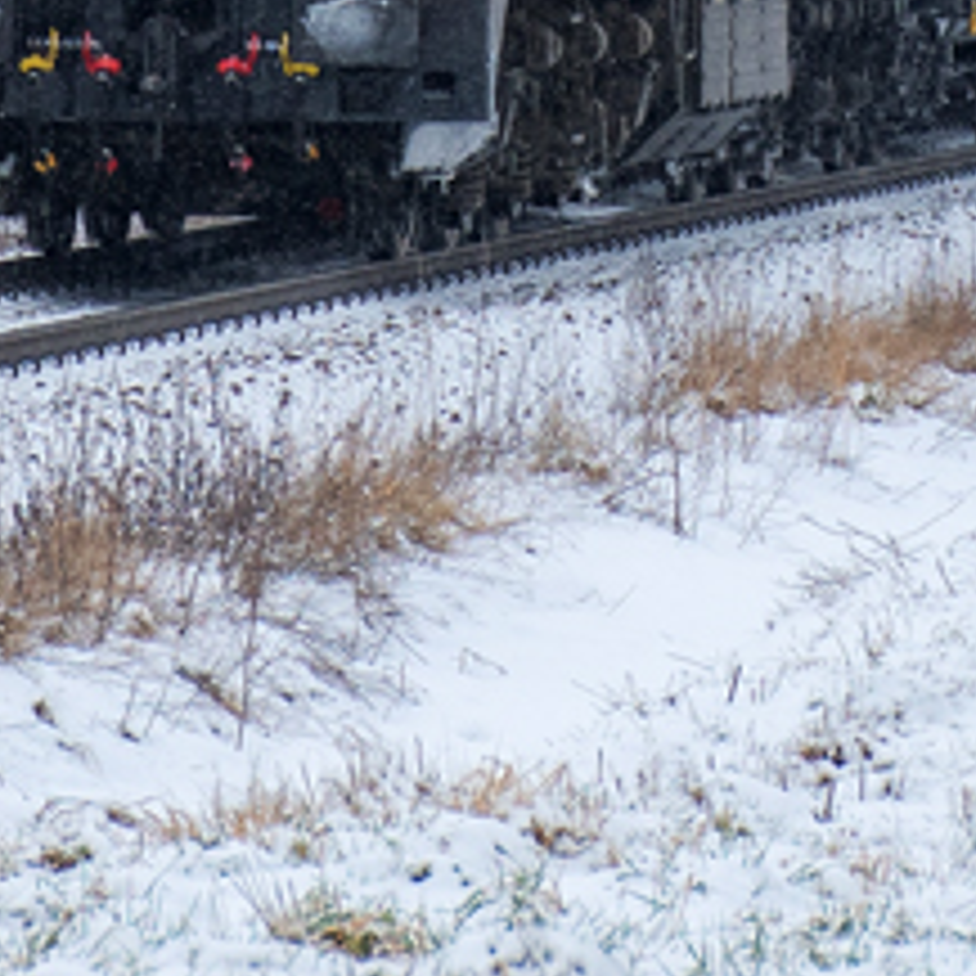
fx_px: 15758
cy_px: -666
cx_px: 886
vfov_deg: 3.5
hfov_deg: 3.5
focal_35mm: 494
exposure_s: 1/400
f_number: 8
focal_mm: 70
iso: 250
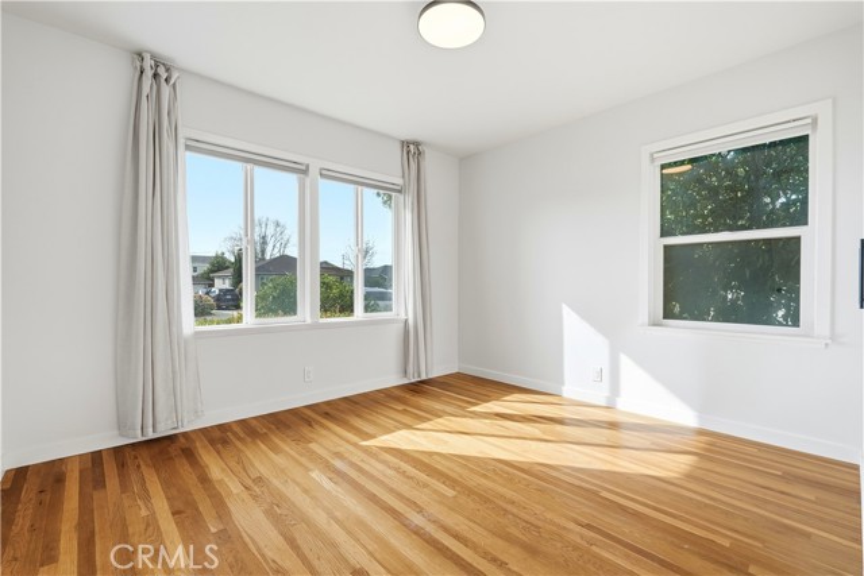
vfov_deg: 73.8
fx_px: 384
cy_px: 288
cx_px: 432
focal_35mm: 16
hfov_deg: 96.7
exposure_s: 1/1600
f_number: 8
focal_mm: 16
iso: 400
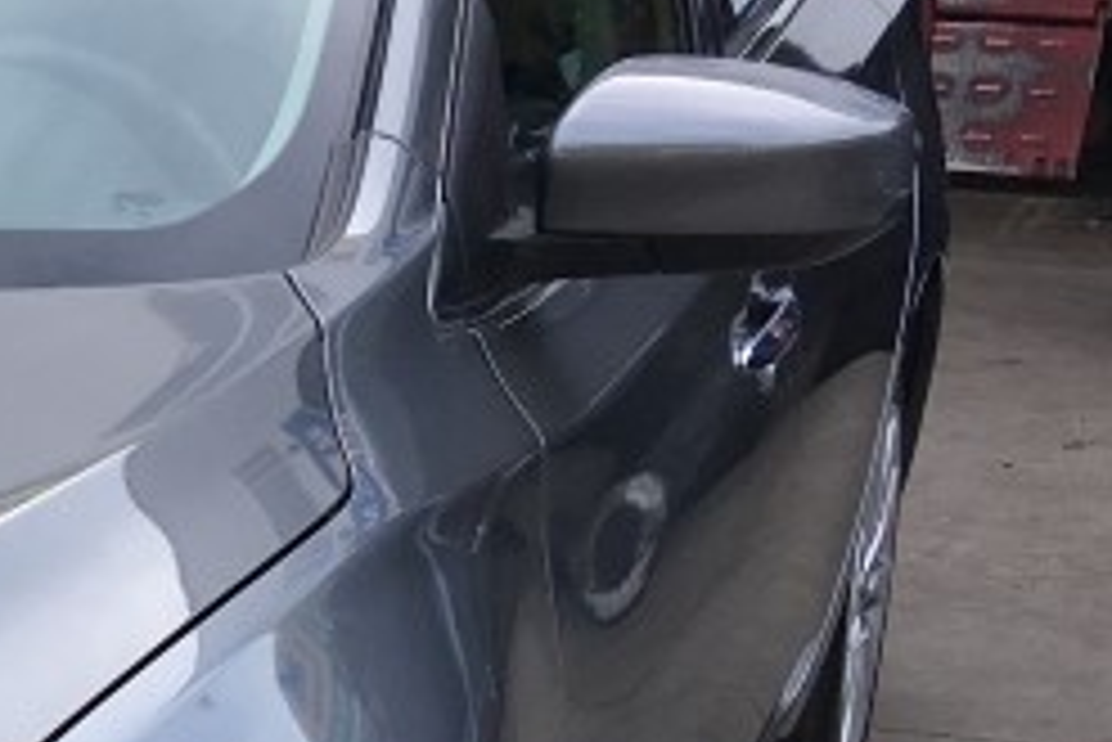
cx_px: -959
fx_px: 3863
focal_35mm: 125
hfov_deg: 14.3
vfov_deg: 10.8
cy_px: 881
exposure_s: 1/620
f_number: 2.2
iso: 25
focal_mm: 4.15
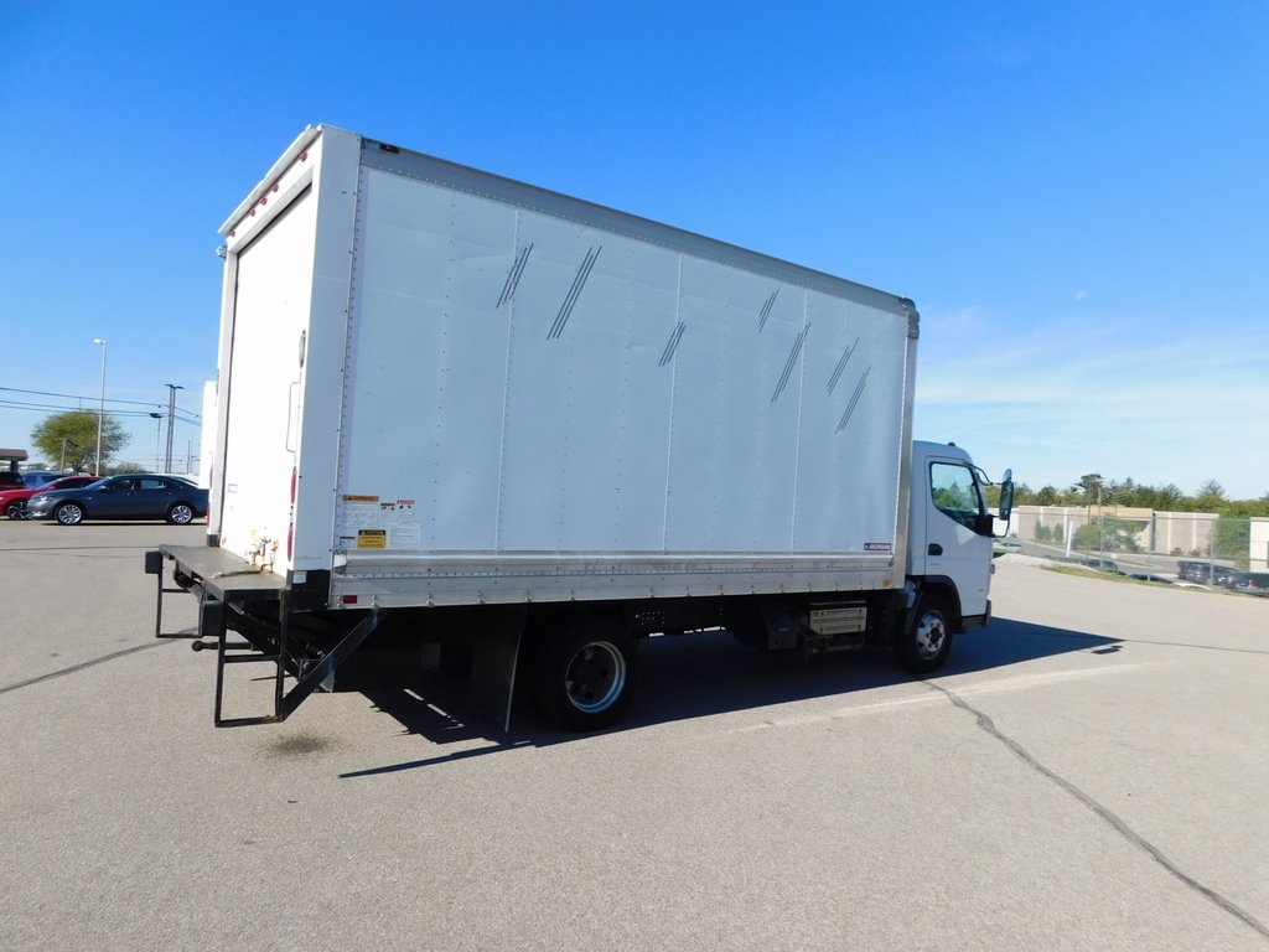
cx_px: 634
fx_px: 843
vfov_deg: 58.9
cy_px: 476
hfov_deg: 73.9
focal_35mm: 23
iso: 125
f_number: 6
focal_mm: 4
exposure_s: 1/500
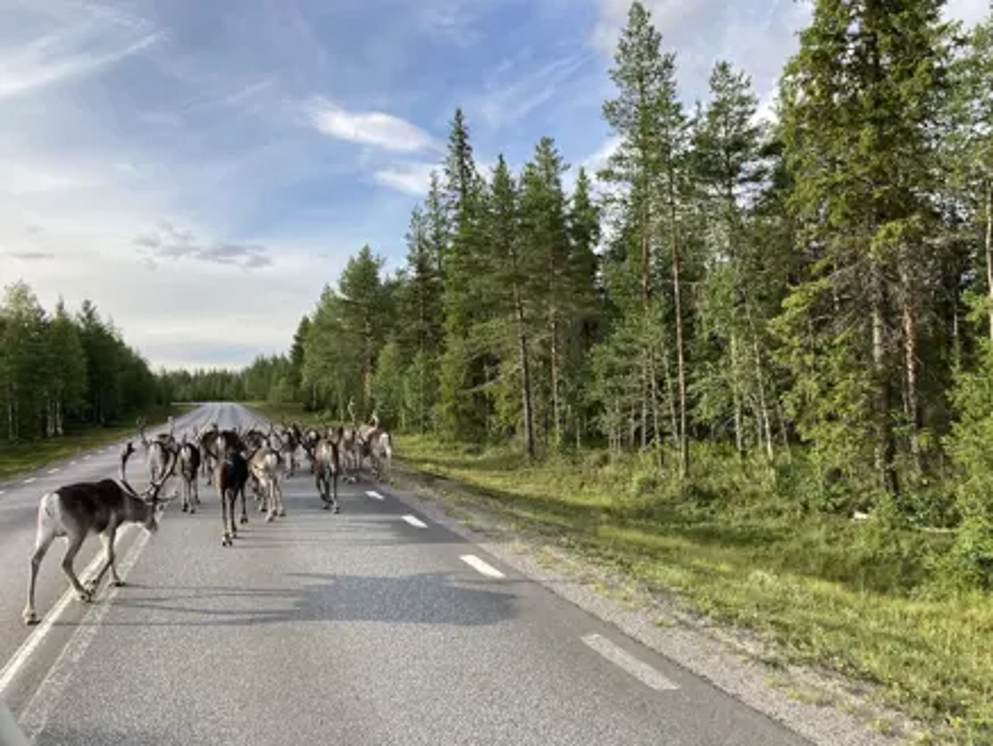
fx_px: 803
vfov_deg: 49.8
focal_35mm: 28
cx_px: 496
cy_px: 373
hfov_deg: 63.4
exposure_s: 1/906
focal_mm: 3.99
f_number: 1.8
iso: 20
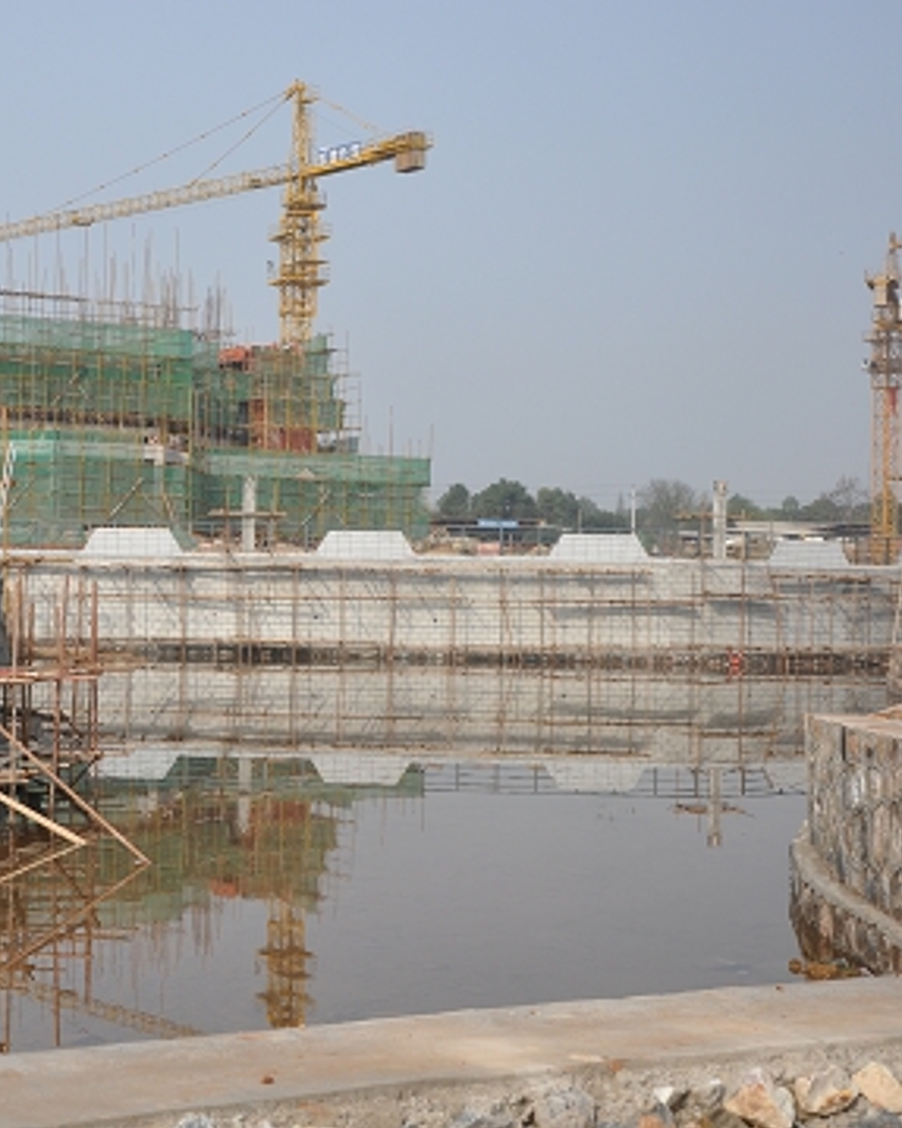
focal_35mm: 56
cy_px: 558
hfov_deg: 26.5
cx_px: 157
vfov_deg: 33.6
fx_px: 1869
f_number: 5.6
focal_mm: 26
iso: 200
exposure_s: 1/640
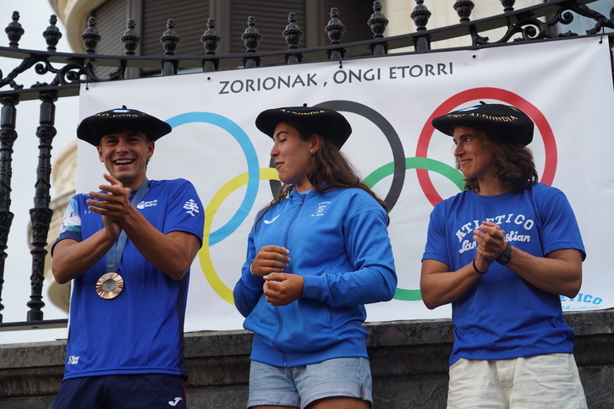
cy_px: 204
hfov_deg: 30.1
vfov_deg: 20.3
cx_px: 307
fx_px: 1143
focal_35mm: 67
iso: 640
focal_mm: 67
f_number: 4
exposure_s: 1/250
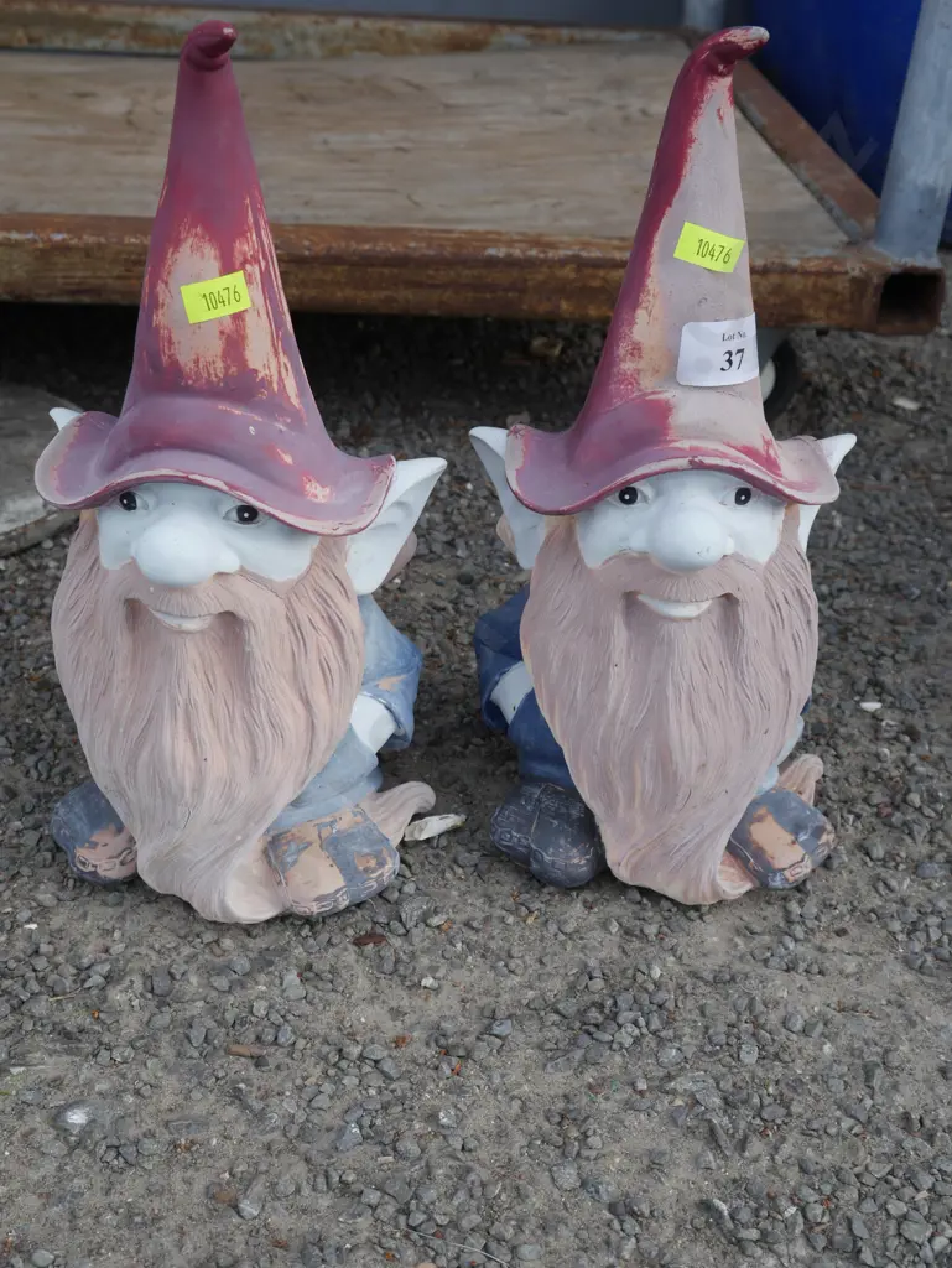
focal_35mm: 40
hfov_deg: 36.0
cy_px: 634
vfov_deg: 46.8
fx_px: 1466
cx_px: 476
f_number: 6.3
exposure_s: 1/200
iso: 200
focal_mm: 20
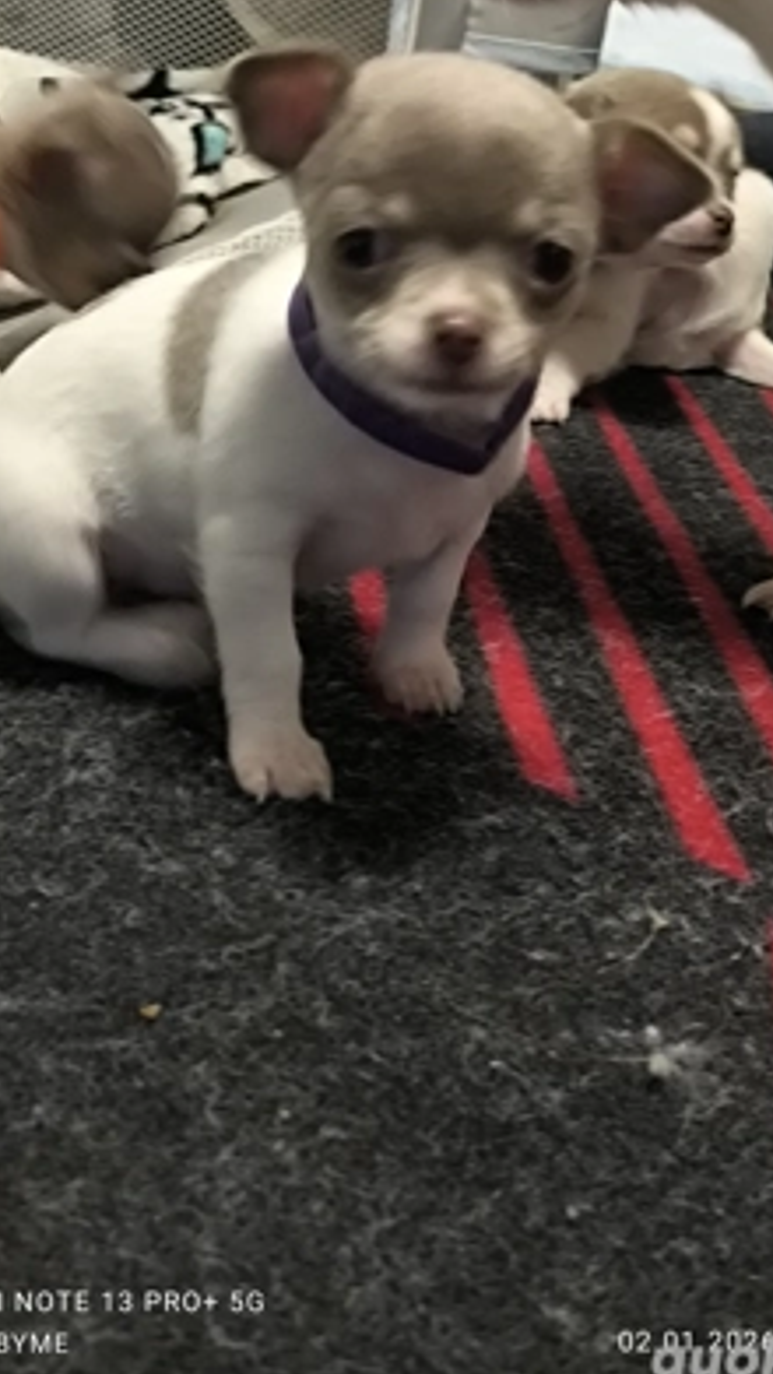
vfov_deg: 35.4
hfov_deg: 20.4
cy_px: 692
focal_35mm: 59
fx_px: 2149
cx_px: 394
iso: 1600
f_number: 1.65
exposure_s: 1/25
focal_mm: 6.14
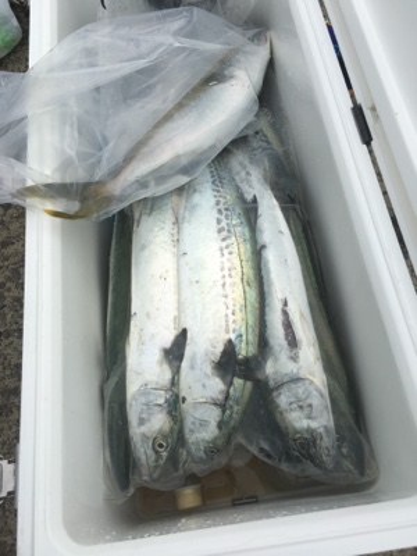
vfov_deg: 61.7
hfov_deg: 48.2
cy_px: 278
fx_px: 466
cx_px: 208
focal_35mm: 29
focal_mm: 4.15
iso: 25
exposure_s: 1/1538
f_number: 2.2
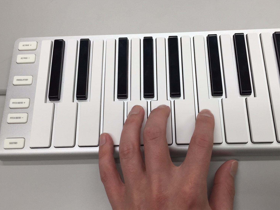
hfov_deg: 56.7
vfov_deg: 44.1
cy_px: 112
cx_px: 153
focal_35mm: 32
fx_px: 259
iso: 50
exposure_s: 1/100
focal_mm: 4.15
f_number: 2.2
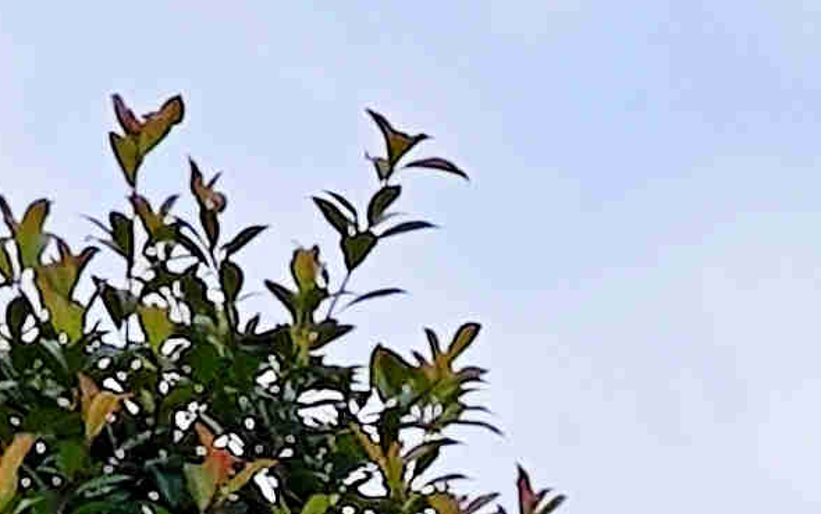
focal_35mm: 427
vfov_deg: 3.1
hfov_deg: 4.7
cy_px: 981
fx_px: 9556
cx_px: 2595
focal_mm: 6.55
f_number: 1.6
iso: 50
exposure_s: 1/2976
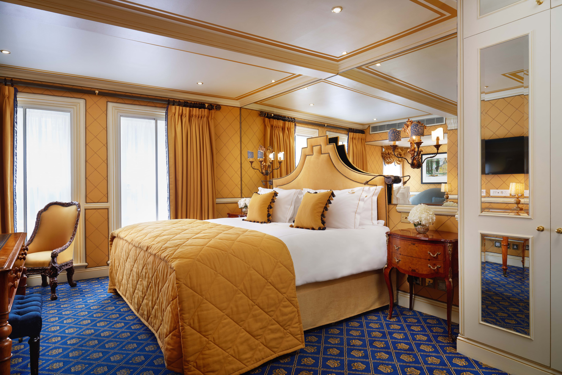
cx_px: 281
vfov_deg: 59.5
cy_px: 188
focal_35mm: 21
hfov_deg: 81.2
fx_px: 328
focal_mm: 21
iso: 100
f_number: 16
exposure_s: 30
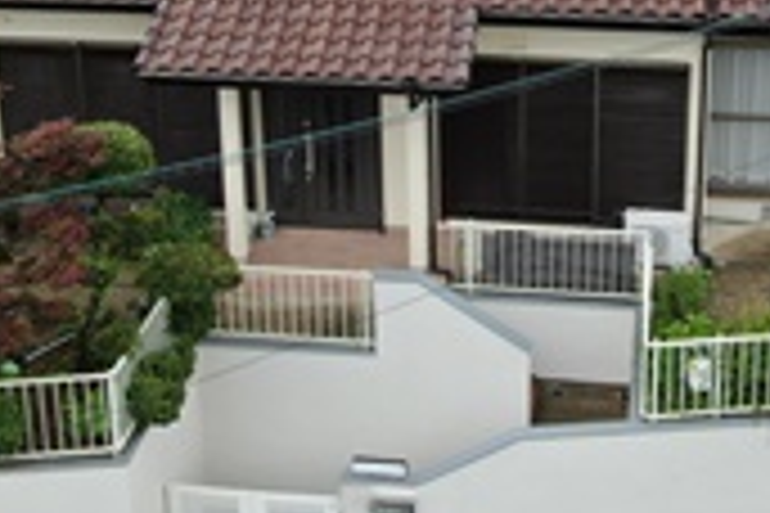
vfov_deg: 19.8
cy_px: 108
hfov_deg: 29.6
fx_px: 1454
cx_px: 414
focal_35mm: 68
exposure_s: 1/240
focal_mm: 5.45
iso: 110
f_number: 3.1
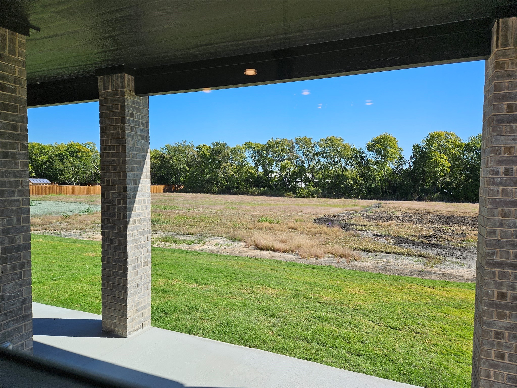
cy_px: 194
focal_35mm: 23
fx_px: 344
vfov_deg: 58.9
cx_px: 258
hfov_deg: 73.9
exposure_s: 1/1067
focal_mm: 5.4
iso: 25
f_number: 1.8
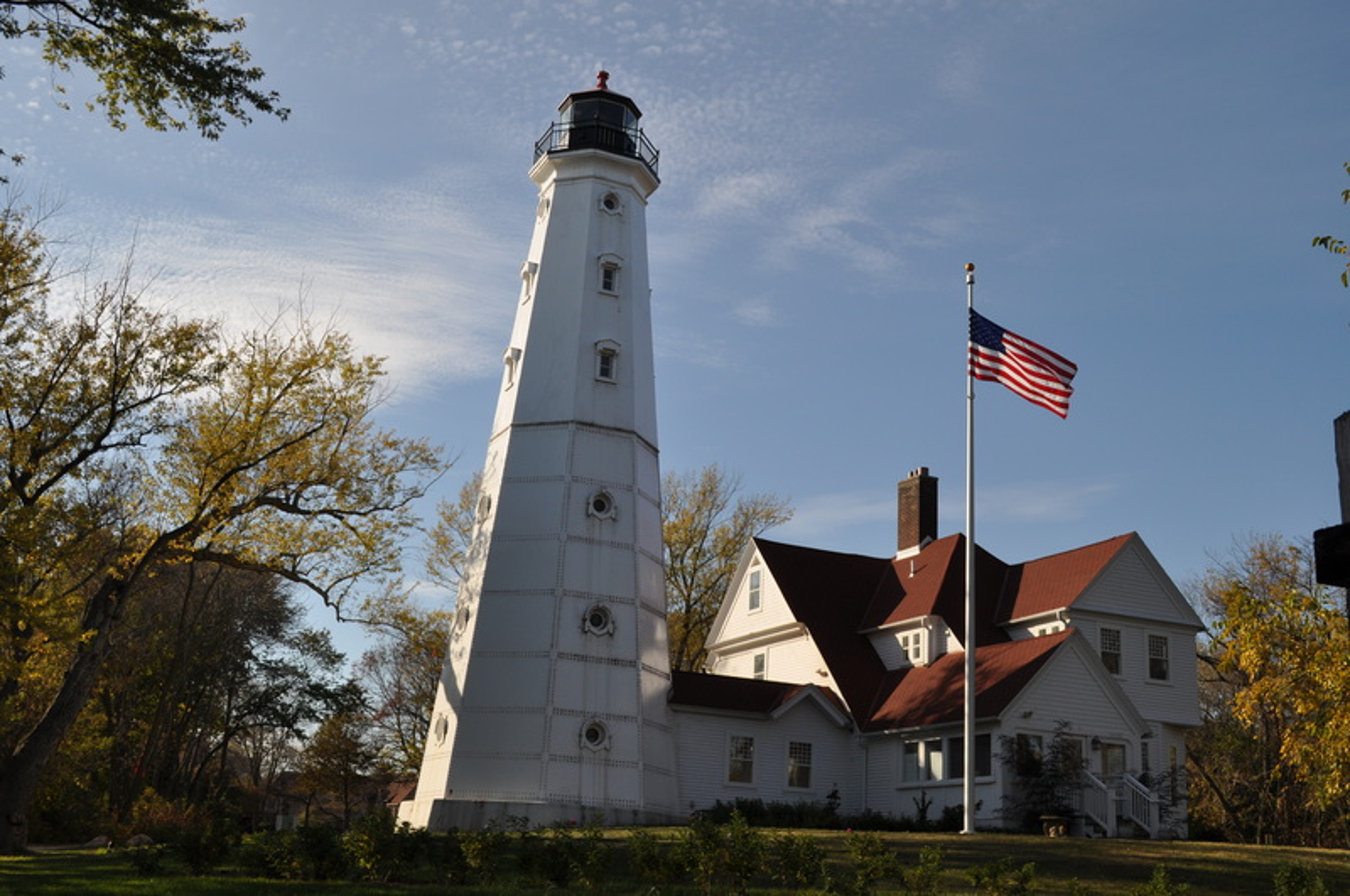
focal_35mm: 39
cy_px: 448
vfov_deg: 34.1
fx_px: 1460
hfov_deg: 49.6
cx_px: 675
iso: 200
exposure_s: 1/400
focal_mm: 26
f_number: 11
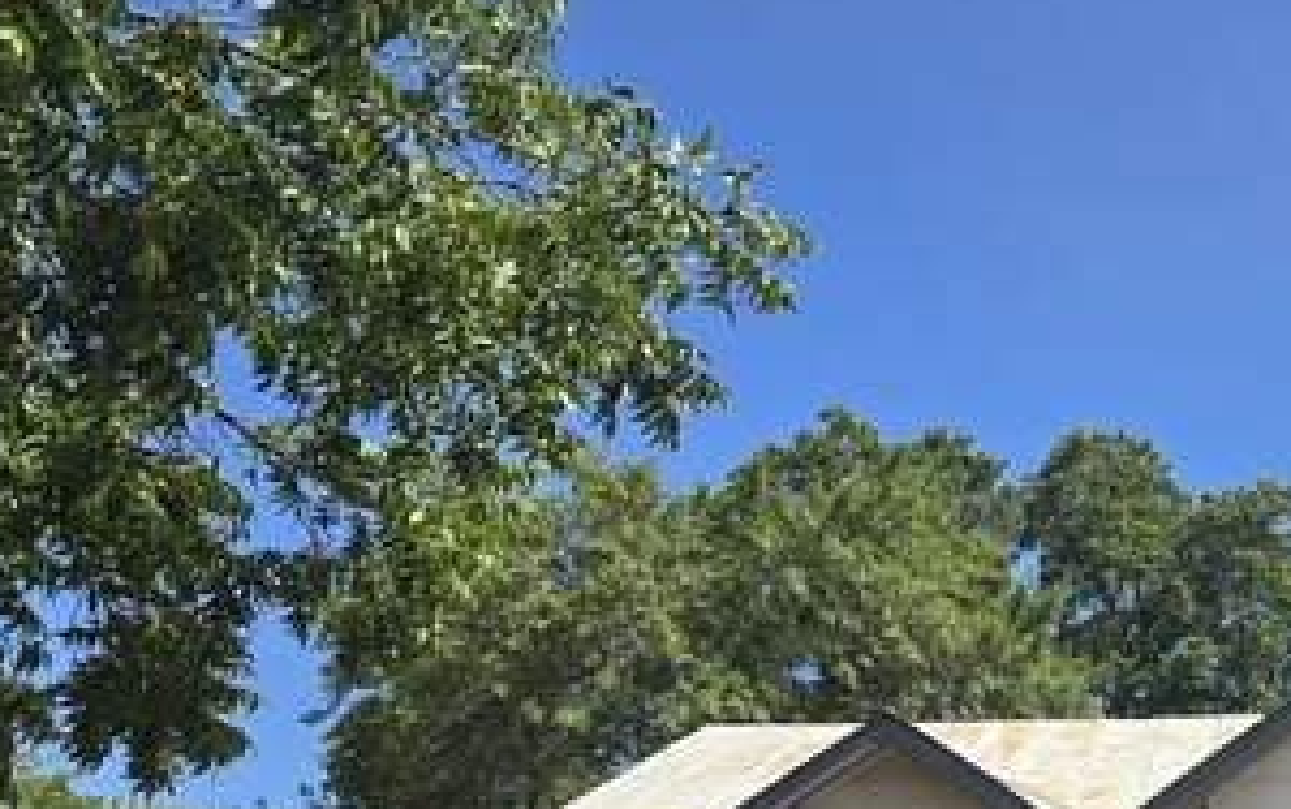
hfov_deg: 35.5
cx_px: 1257
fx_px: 1831
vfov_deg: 23.5
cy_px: 865
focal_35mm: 52
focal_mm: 6.3
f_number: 1.7
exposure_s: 1/679
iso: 12
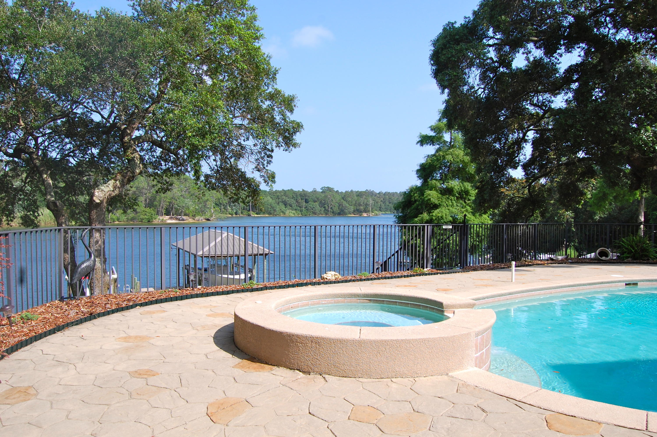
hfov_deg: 67.4
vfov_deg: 47.8
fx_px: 492
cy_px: 218
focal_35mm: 27
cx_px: 328
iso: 200
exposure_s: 1/320
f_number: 9
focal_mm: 18
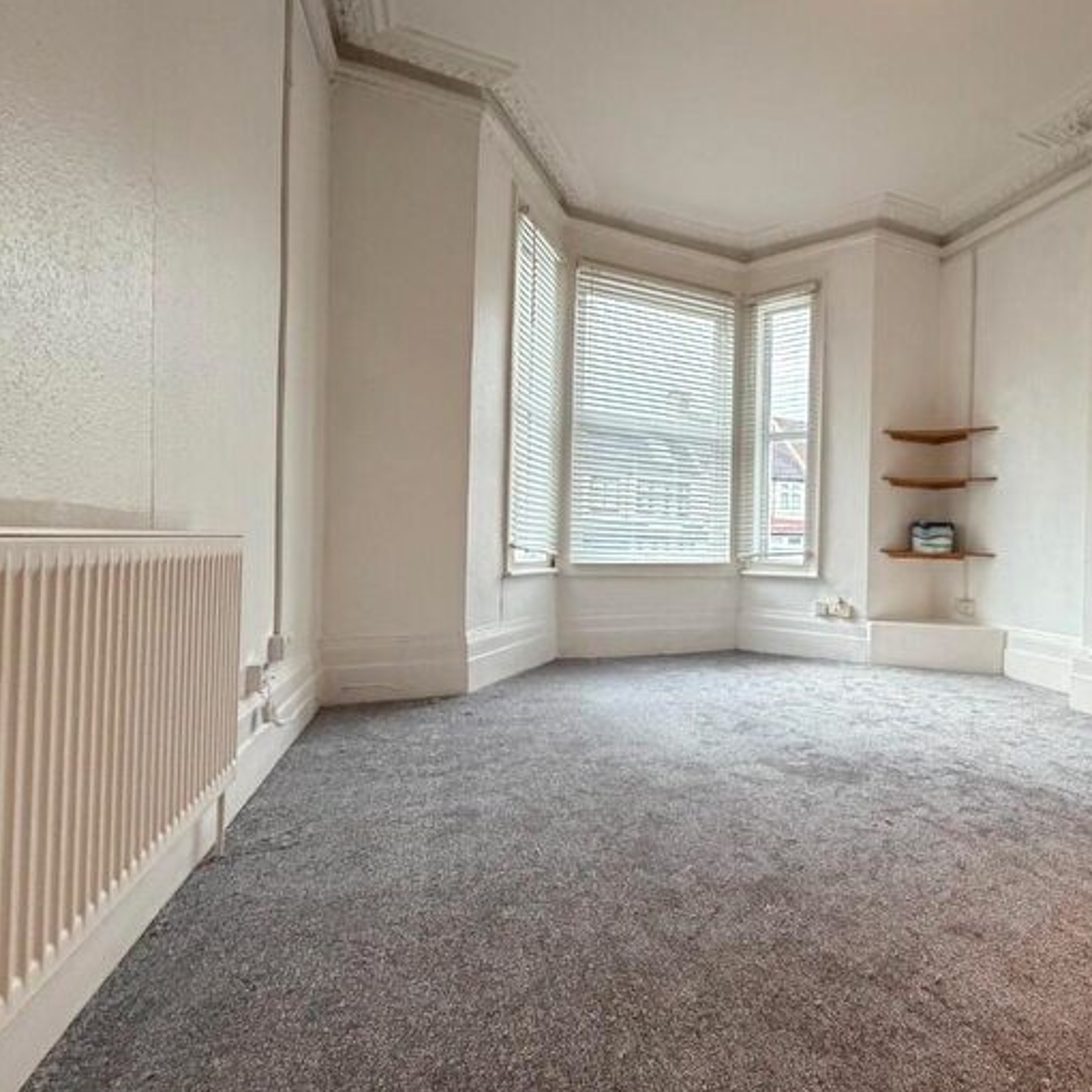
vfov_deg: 84.0
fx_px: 607
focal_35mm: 17
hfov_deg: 80.5
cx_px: 747
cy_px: 543
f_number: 2.2
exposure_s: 1/119
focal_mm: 2.22
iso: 320
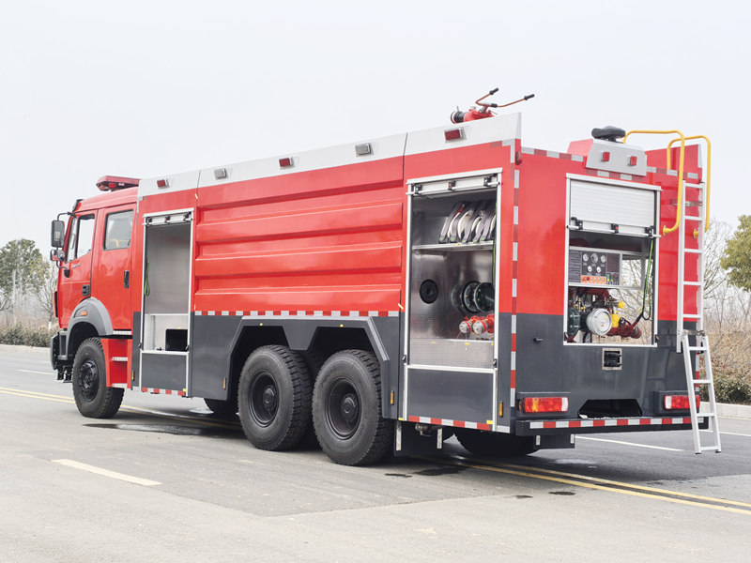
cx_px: 376
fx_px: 1215
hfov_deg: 34.3
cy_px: 282
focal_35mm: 56
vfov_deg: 26.1
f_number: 2
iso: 50
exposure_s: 1/978
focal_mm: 5.75
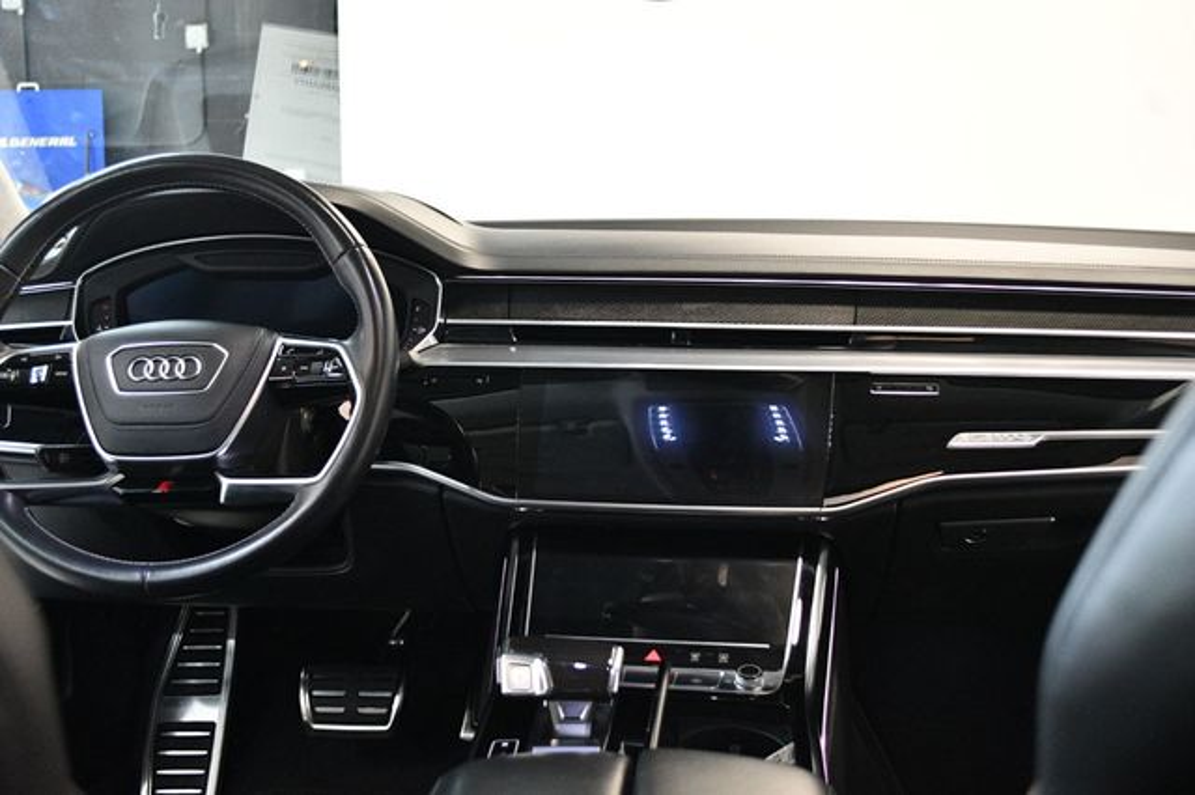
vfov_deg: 31.9
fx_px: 1393
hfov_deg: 46.4
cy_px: 398
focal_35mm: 42
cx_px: 598
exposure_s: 1/60
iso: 3200
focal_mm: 28
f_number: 4.5
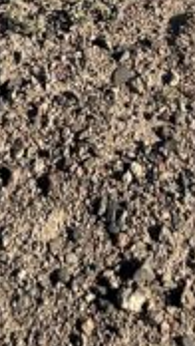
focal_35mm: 90
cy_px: -531
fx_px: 826
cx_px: 139
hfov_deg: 13.4
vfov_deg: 14.0
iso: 40
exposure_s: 1/1795
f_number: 2.2
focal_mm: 2.22
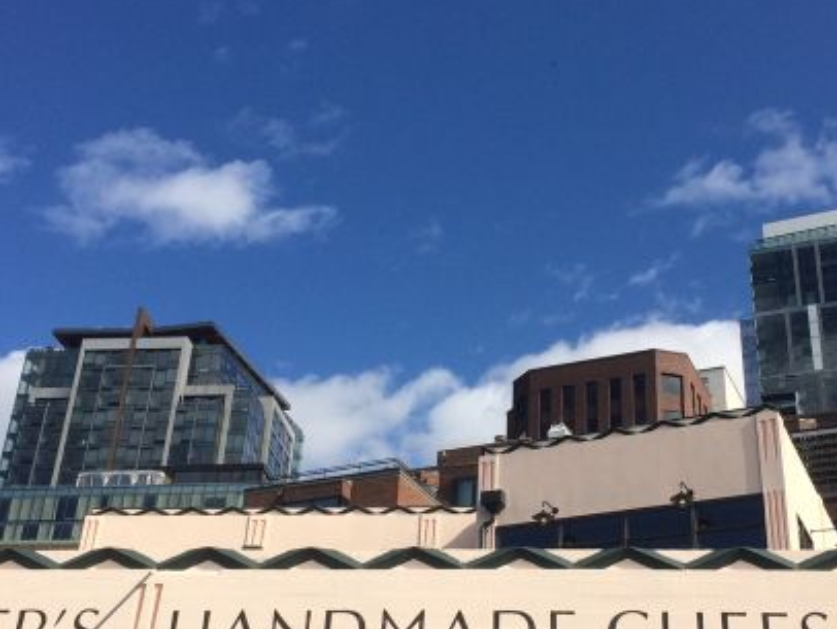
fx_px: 1210
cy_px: 366
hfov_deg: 38.1
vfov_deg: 29.1
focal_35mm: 50
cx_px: 458
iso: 32
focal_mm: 4.15
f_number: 2.2
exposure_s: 1/3165
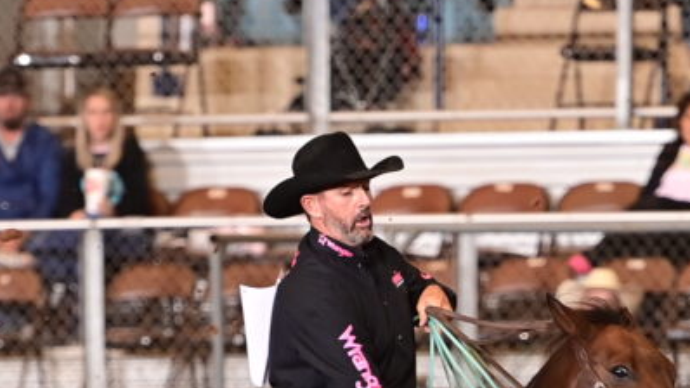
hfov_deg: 2.4
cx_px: 411
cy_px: 540
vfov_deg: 1.4
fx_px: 16395
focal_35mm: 896
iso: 1000
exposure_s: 1/250
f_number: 3.5
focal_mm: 185
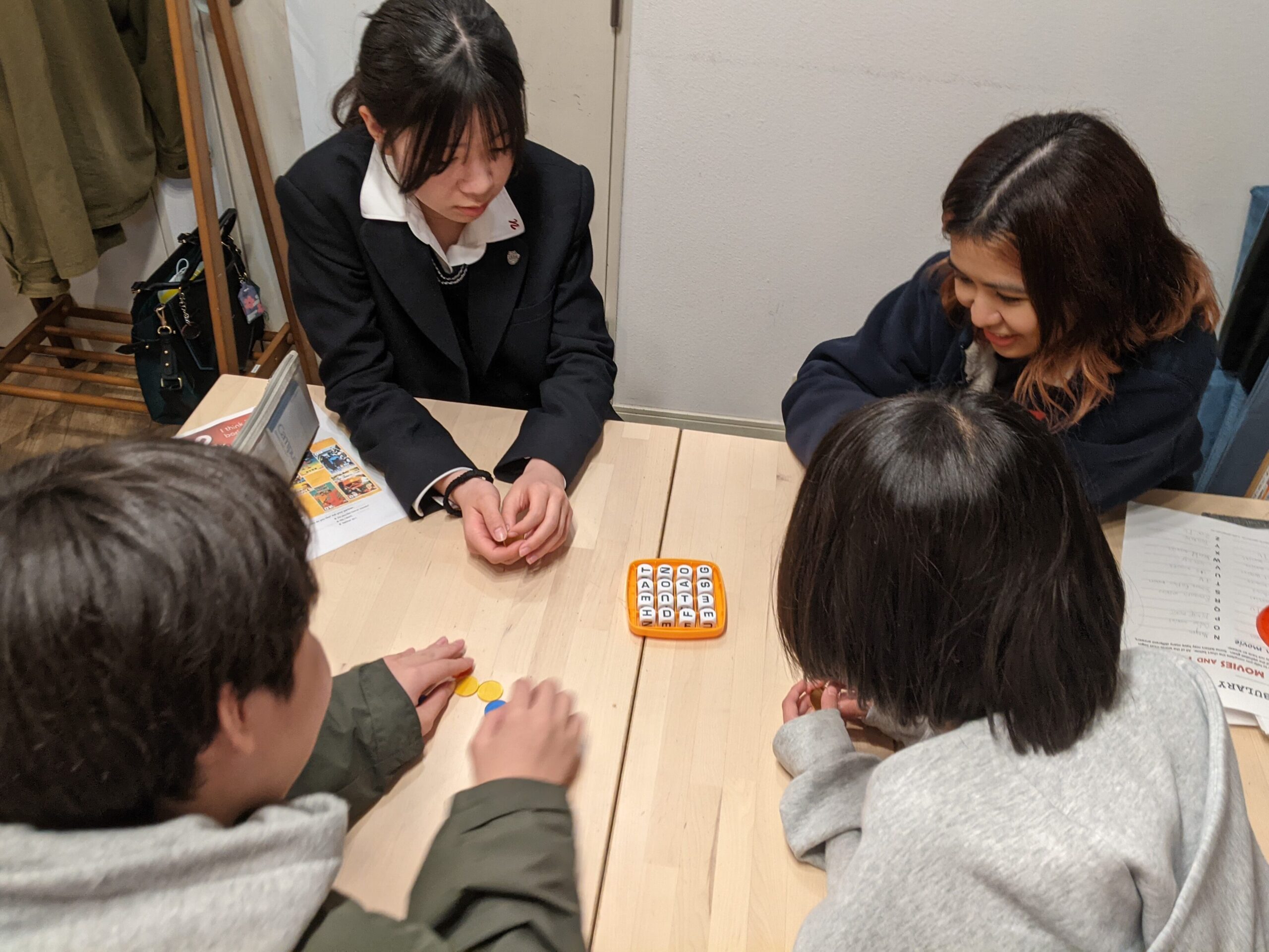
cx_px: 634
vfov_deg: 51.4
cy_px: 476
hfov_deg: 65.3
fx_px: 990
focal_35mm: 27
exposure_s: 1/33.3
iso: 140
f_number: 1.8
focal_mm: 4.44
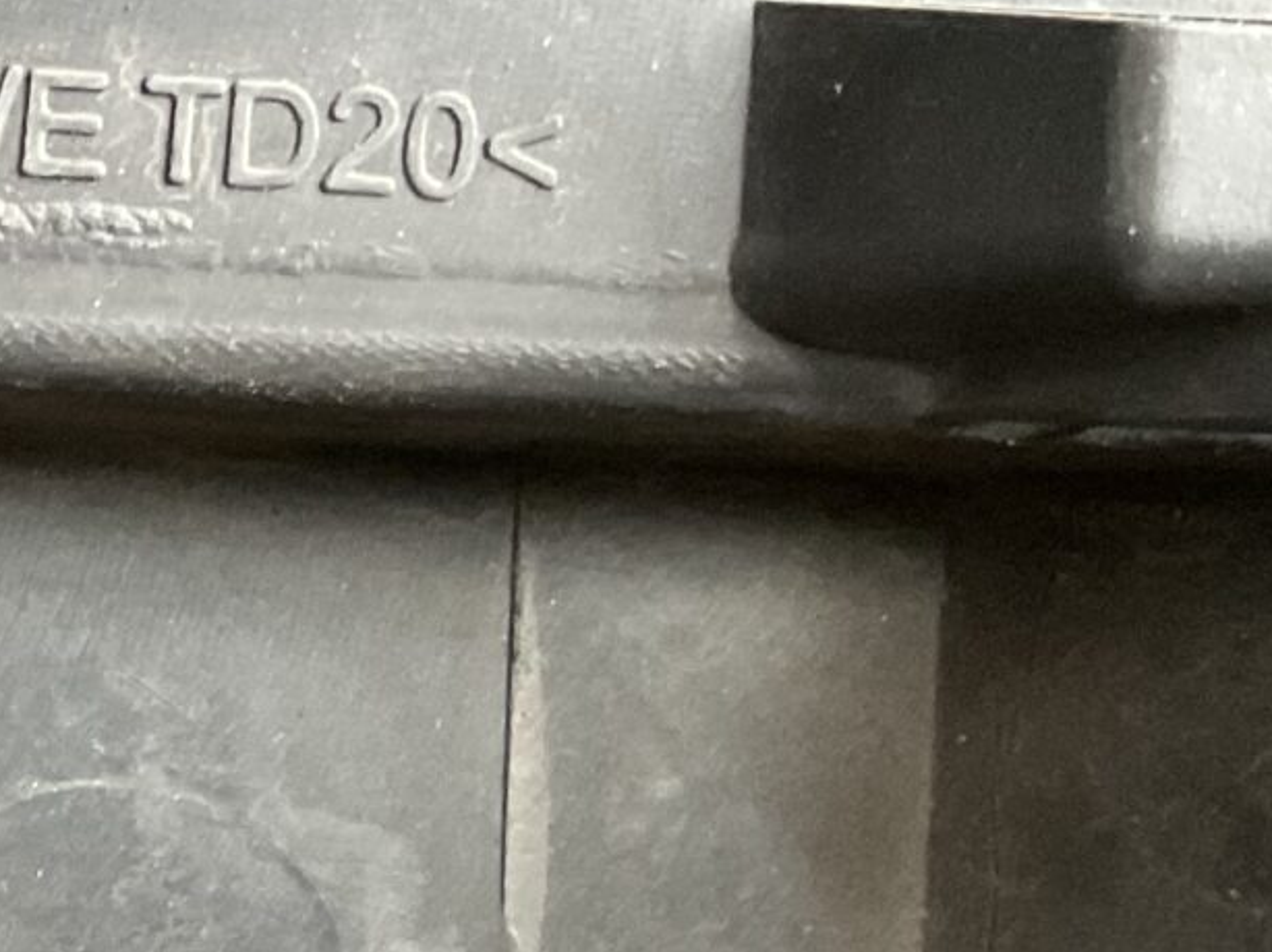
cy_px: 623
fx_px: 4445
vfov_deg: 12.2
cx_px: -1106
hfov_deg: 14.2
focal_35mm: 121
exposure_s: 1/33
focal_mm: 3
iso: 250
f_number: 1.8
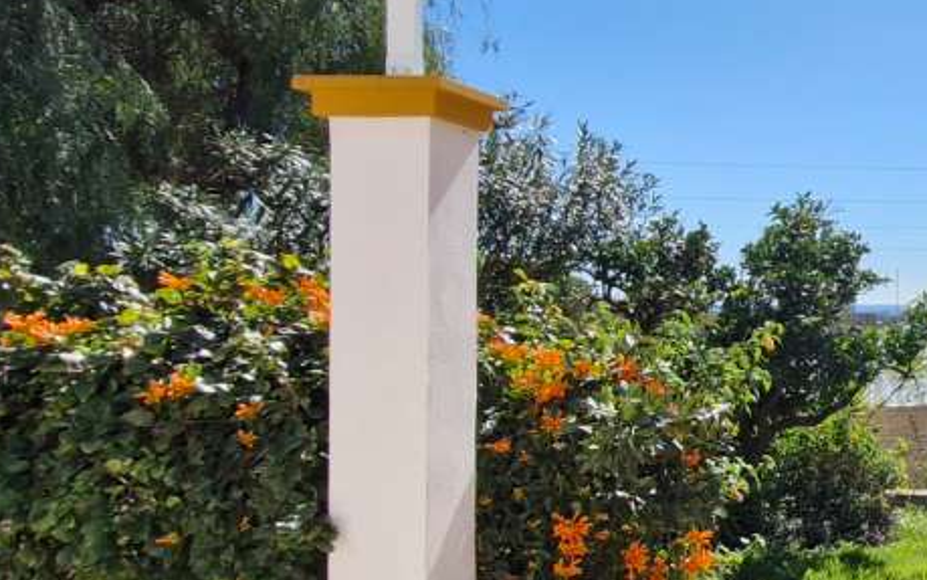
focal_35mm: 45
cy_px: 343
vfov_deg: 28.5
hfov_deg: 36.8
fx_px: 1137
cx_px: 1040
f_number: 2.2
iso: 50
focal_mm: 1.74
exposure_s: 1/1552
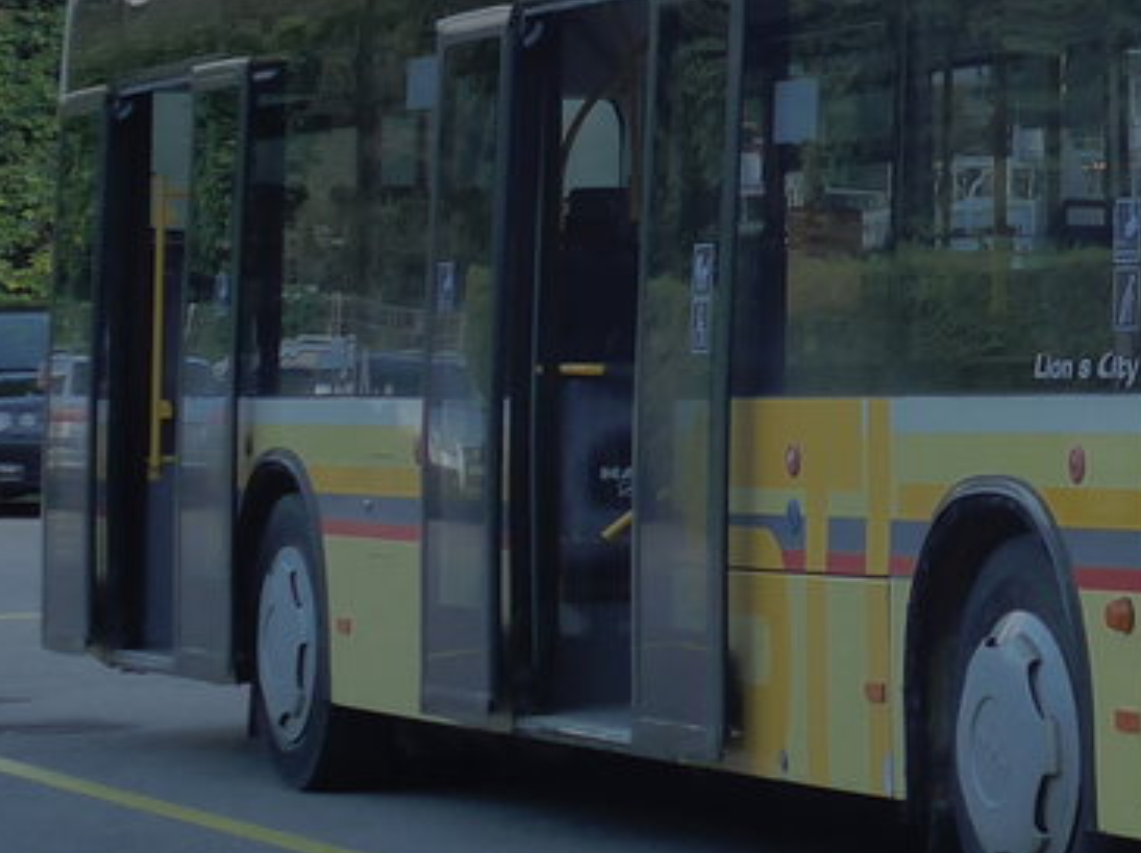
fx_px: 5960
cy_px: 6
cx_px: 1307
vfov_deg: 8.1
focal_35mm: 181
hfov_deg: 10.8
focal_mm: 11.3
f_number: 3.4
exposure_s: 1/320
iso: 160
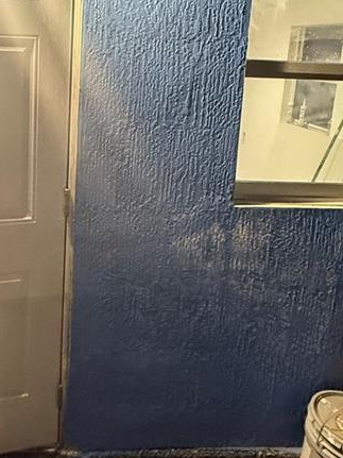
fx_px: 516
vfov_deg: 47.2
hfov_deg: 35.7
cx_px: 73
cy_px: 158
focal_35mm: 39
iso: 1000
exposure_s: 1/60
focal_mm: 2.22
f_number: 2.2
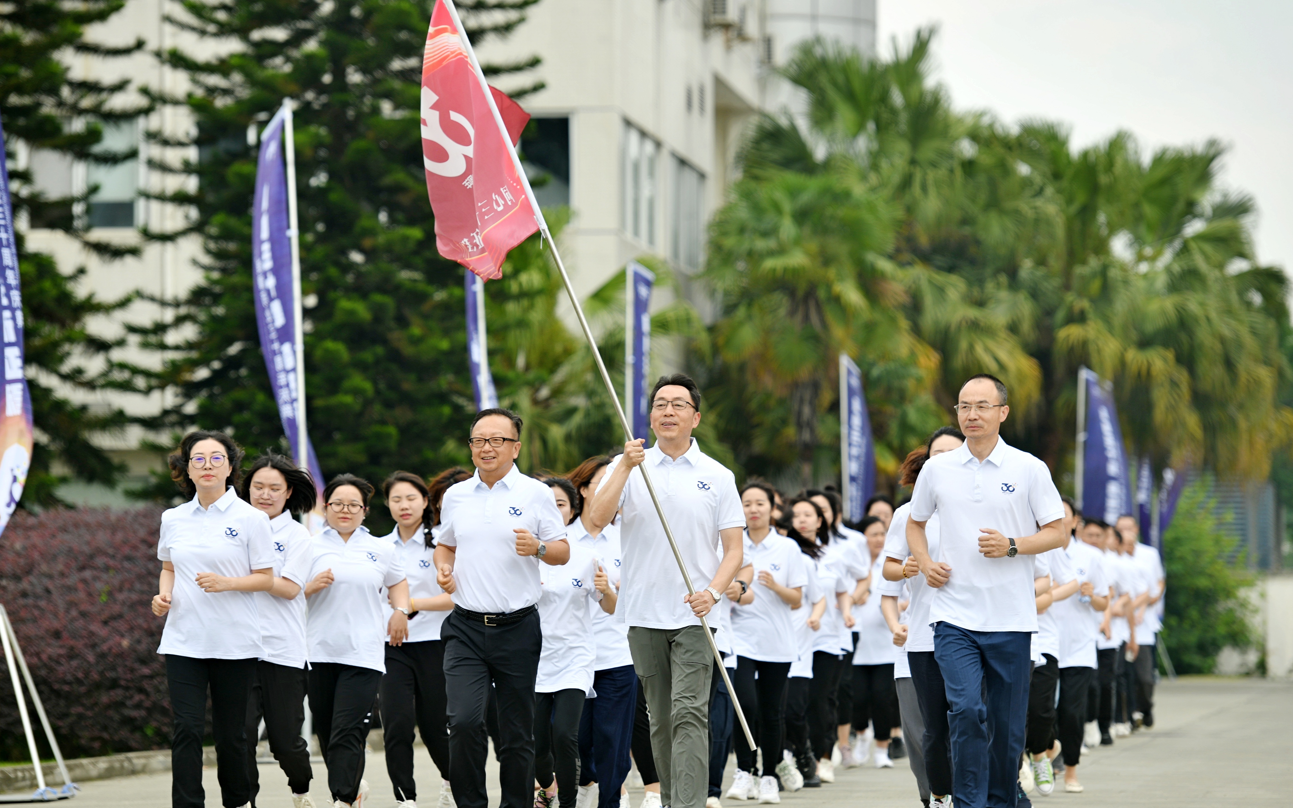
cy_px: 445
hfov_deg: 11.4
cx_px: 648
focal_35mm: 183
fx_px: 6449
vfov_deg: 7.2
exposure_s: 1/400
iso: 100
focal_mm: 160
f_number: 4.5
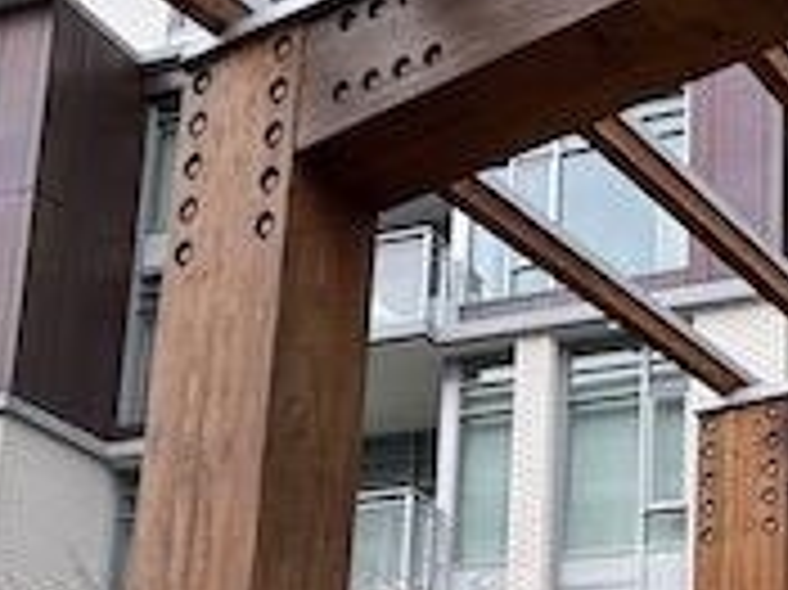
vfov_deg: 22.0
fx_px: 1365
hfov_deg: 29.3
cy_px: 759
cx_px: 851
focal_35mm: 60
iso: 40
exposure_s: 1/119
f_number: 2.2
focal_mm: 2.22
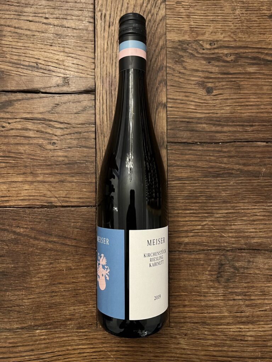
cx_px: 136
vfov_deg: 67.3
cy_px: 181
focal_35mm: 26
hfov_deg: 53.1
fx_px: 272
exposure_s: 1/33
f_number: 1.6
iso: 400
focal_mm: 5.1
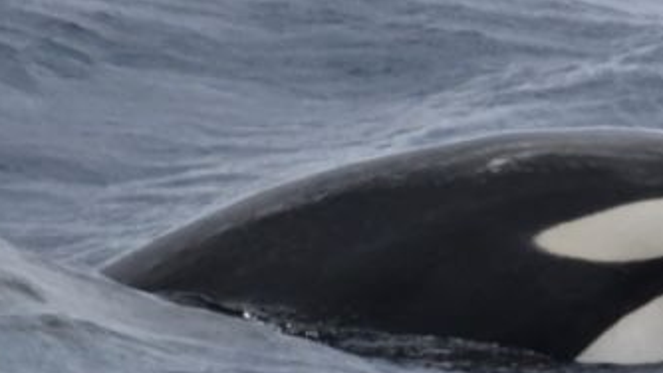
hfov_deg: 1.4
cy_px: 209
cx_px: 613
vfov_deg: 0.8
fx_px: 26480
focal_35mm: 1506
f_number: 6.3
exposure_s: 1/8000
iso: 1000
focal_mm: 600
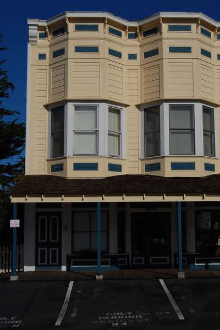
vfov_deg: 35.6
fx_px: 513
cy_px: 162
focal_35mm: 56
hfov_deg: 24.1
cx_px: 135
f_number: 16
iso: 200
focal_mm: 28
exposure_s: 1/500
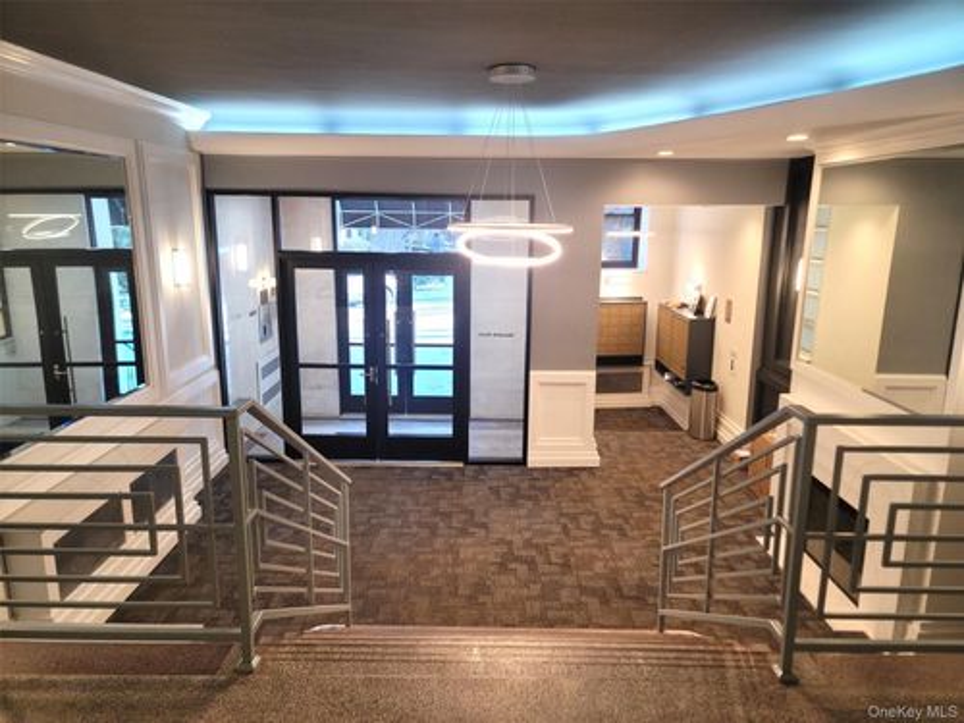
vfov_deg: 54.9
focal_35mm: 25
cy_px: 362
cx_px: 482
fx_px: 696
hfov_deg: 69.4
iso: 160
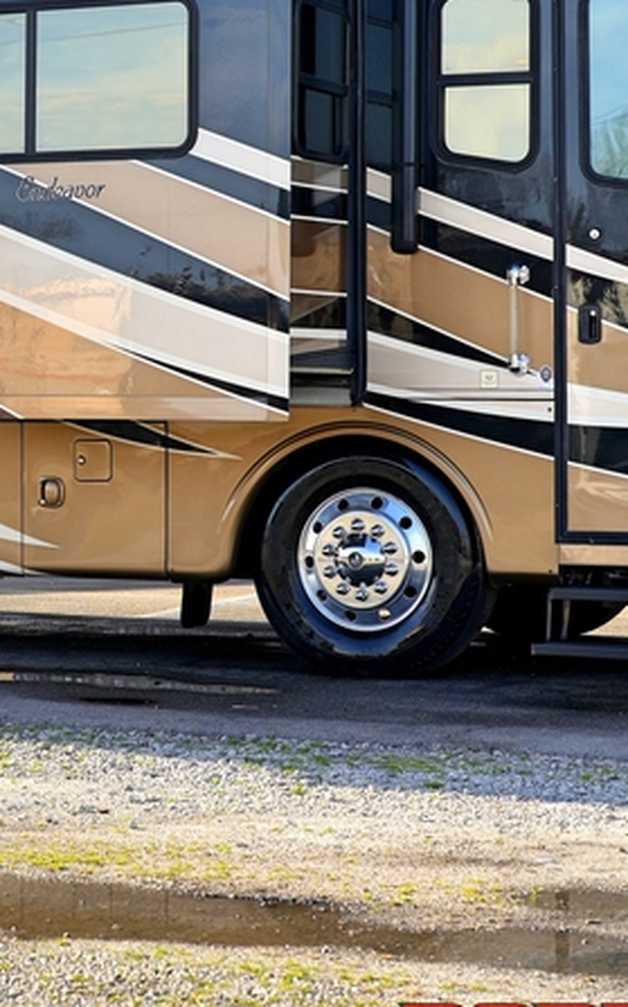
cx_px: -52
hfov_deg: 11.3
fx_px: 3125
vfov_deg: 18.2
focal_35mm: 114
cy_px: 319
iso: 100
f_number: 3.5
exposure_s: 1/640
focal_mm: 50
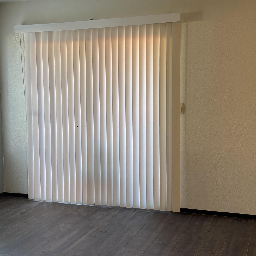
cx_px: 113
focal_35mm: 52
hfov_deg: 32.8
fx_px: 435
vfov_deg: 32.8
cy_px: 124
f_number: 1.6
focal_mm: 5.96
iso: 80
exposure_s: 1/60
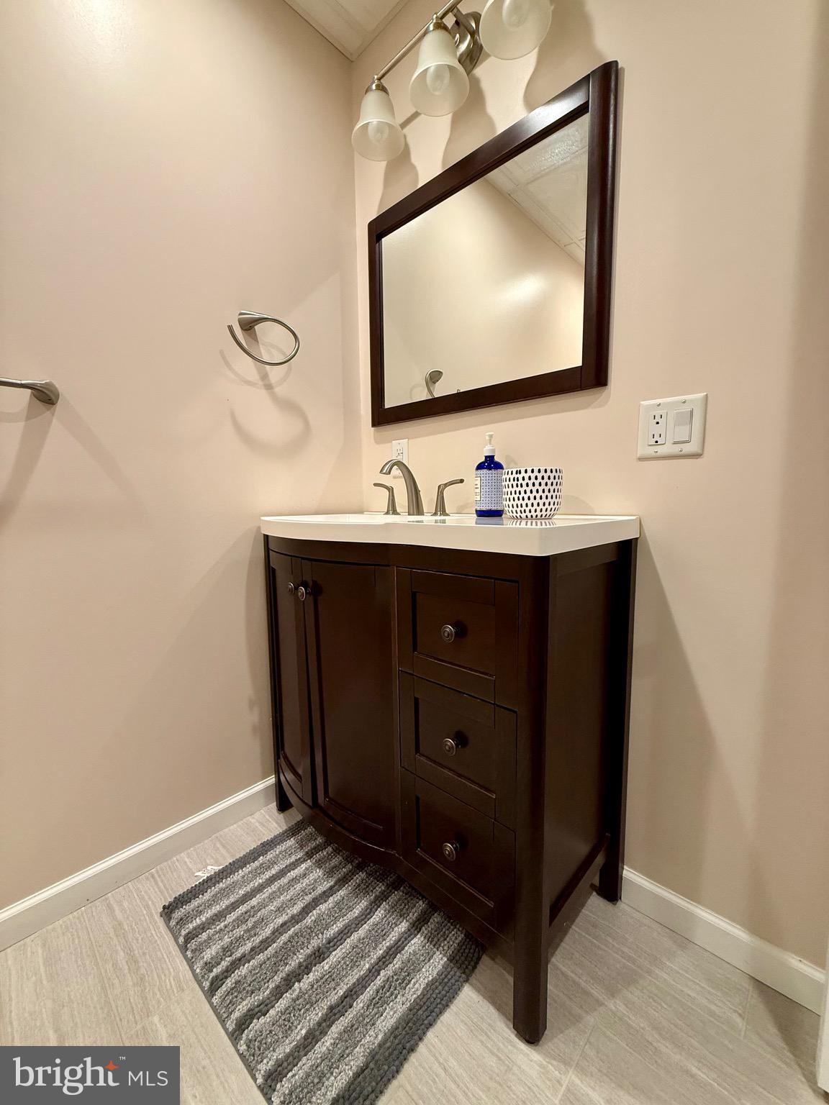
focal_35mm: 14
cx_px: 414
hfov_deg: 85.7
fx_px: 447
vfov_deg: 102.1
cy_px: 552
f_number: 2.2
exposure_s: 1/60
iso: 200
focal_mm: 2.22
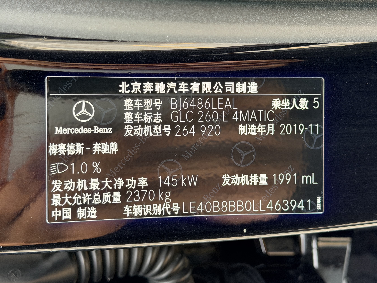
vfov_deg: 30.3
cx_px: 188
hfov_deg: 39.7
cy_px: 142
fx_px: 523
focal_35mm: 48
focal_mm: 6.76
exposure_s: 1/208
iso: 100
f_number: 1.78
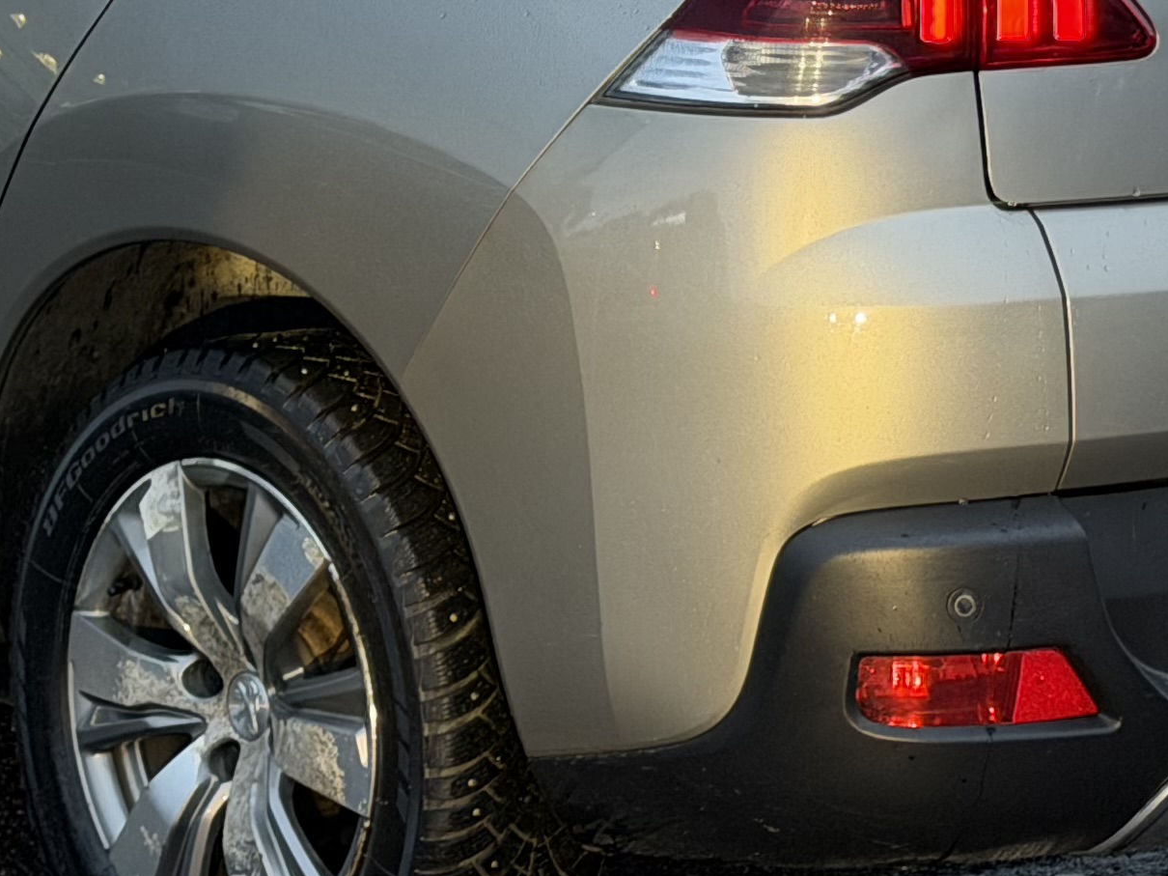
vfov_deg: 9.1
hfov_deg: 12.3
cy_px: -255
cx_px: 260
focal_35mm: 160
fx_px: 5398
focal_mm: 6.76
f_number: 1.78
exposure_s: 1/50
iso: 160
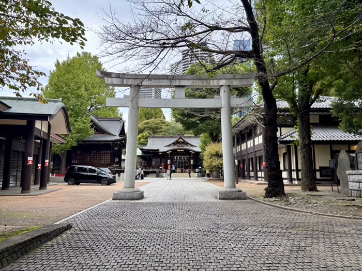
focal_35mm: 26
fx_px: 272
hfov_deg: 67.3
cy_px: 136
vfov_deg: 53.1
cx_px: 181
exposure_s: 1/283
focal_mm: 5.96
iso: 50
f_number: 1.6
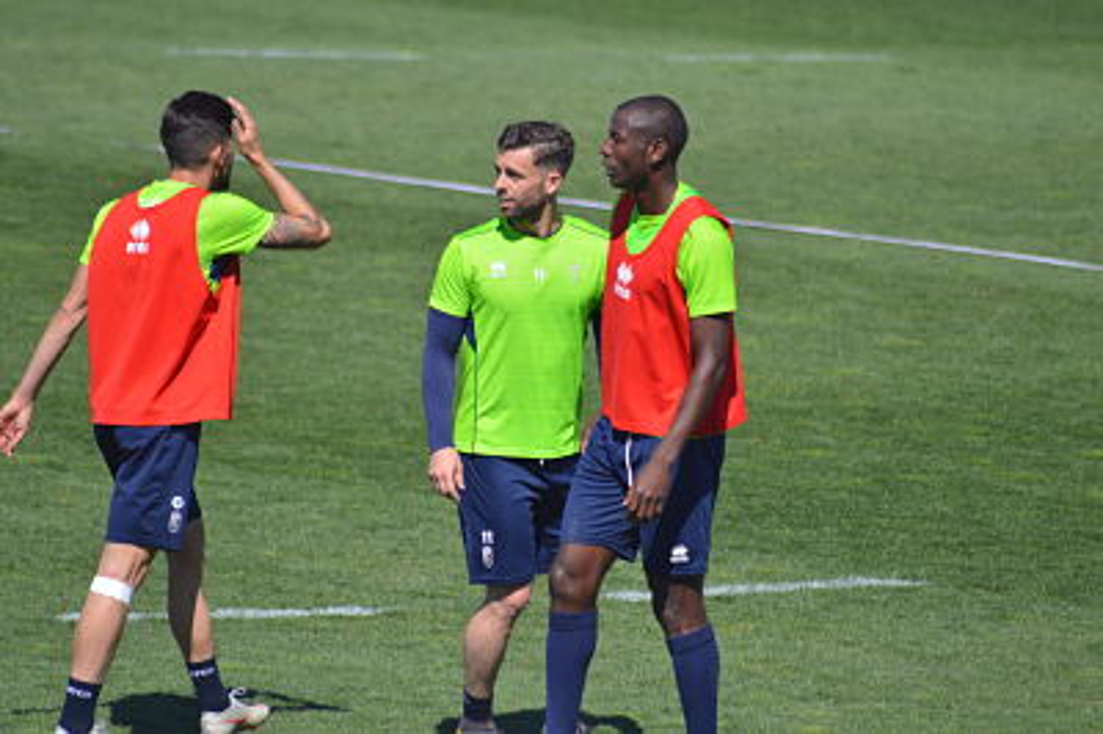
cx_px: 552
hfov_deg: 4.6
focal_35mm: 450
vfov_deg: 3.0
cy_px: 367
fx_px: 13776
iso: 280
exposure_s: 1/2000
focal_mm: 300
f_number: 5.6
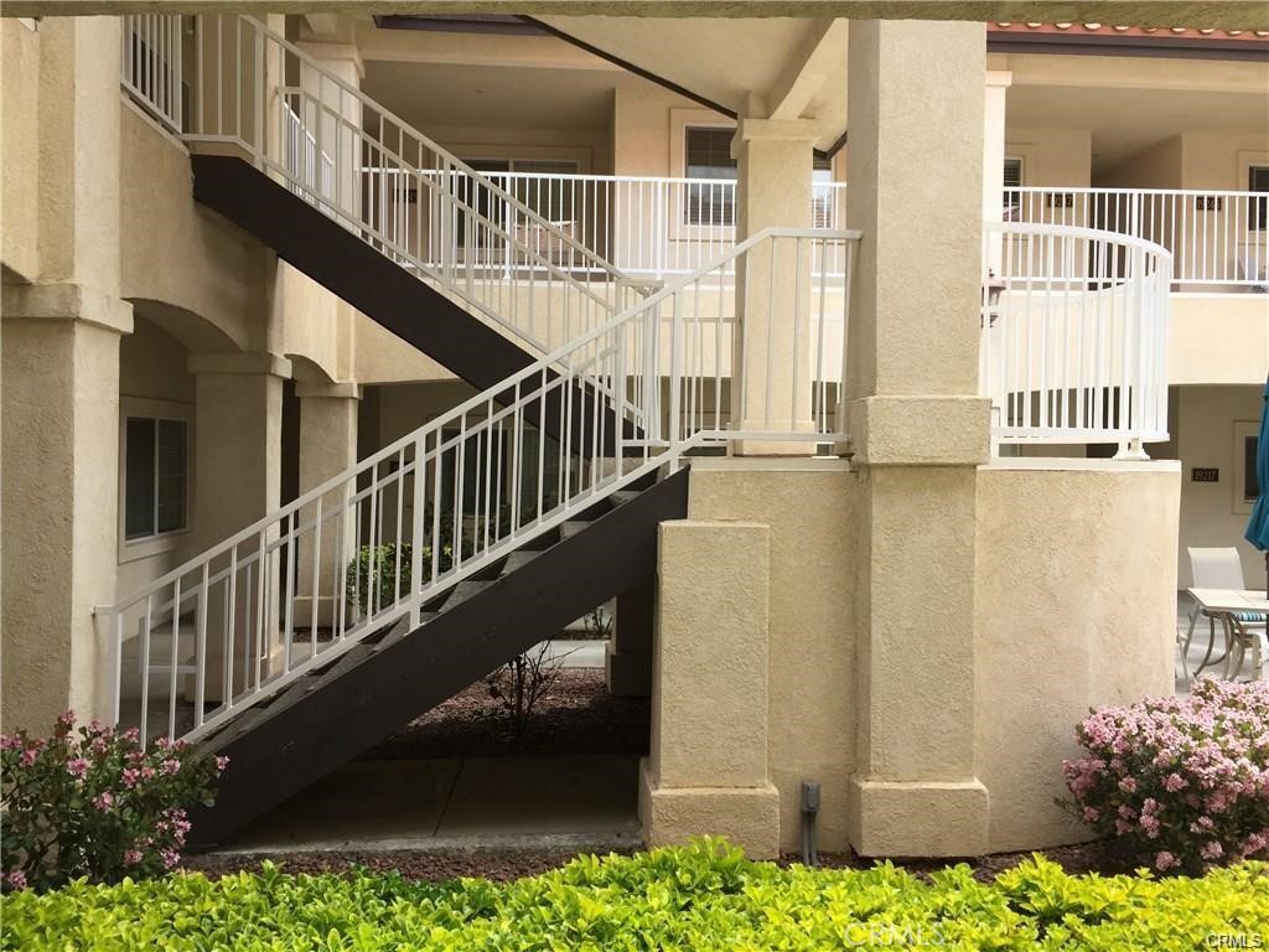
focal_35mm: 29
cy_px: 476
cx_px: 634
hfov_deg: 61.7
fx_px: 1063
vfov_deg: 48.2
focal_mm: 4.15
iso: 32
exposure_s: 1/408
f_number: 2.2
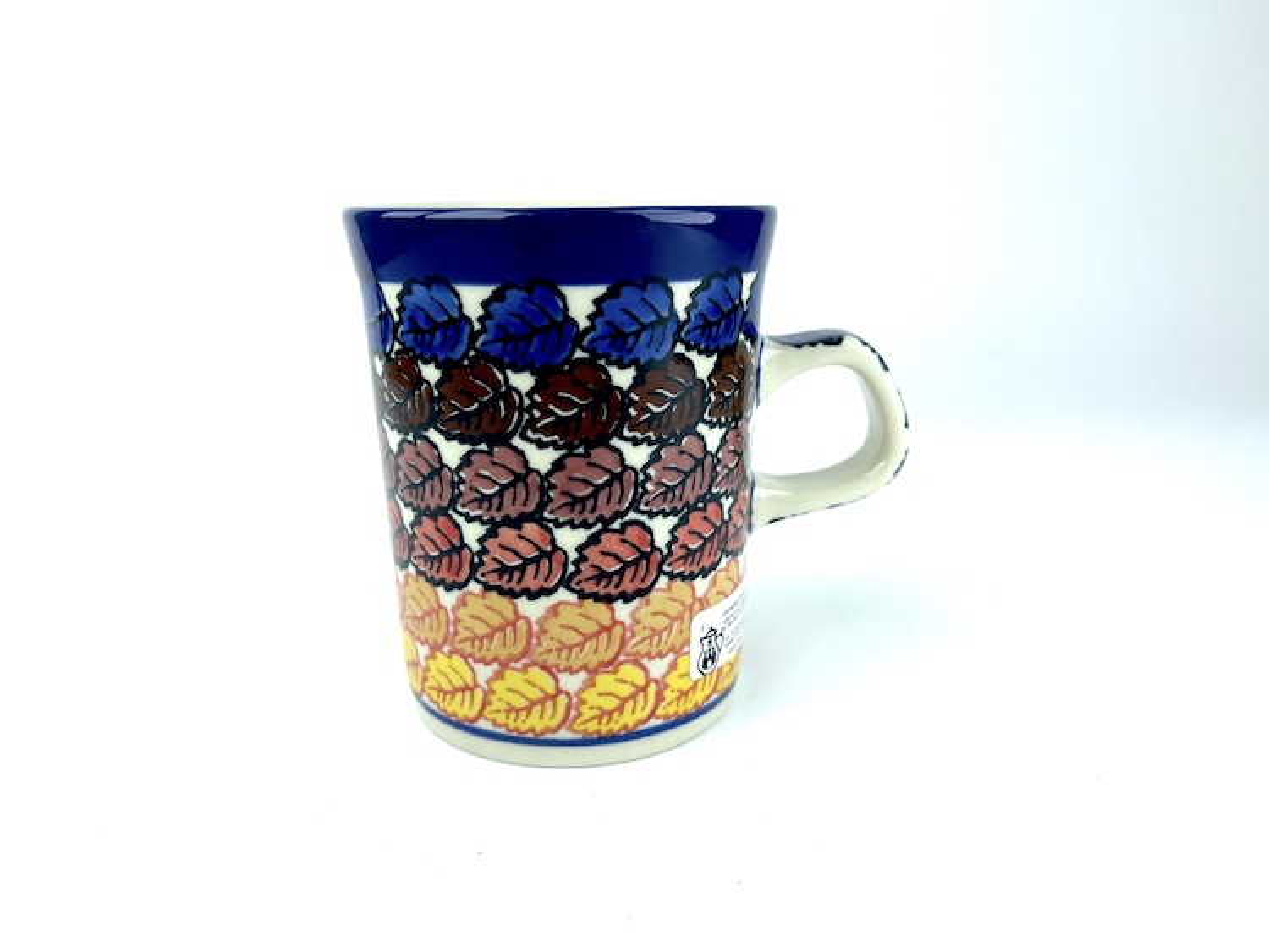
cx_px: 634
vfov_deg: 53.1
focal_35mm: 26
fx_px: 953
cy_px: 476
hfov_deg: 67.3
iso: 32
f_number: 1.6
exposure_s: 1/461
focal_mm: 5.1
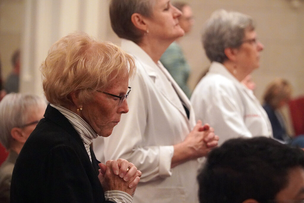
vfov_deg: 8.7
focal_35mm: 158
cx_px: 152
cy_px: 102
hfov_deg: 13.0
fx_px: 1330
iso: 6400
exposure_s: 1/100
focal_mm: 105
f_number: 4
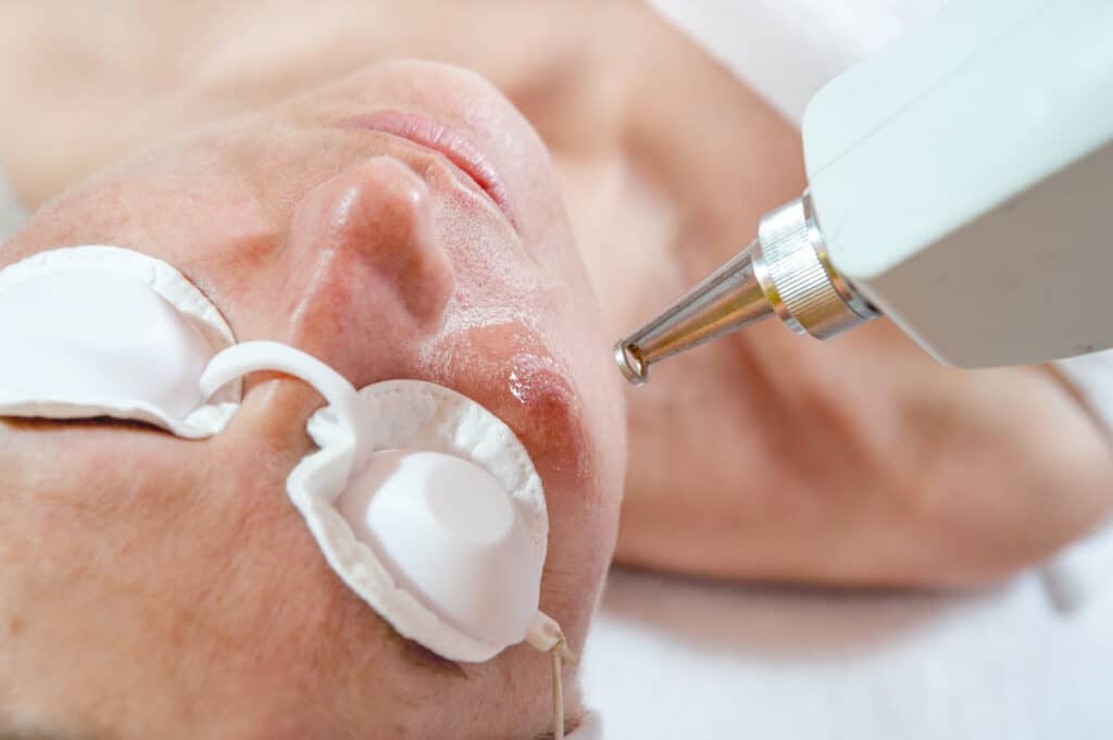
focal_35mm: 70
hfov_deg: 28.9
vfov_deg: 19.4
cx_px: 556
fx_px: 2162
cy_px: 370
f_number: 7.1
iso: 400
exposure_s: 1/60
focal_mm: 70
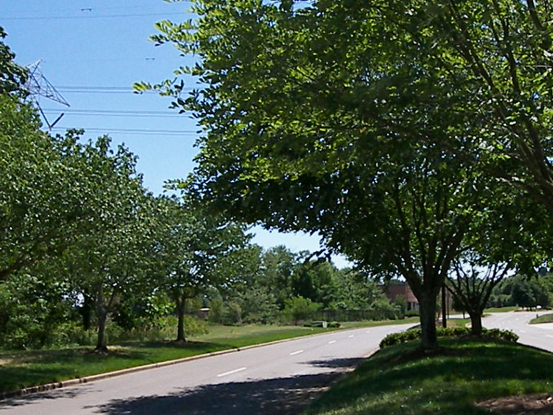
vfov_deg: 35.0
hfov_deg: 45.2
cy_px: 261
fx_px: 655
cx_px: 362
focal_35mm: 41
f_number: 4.5
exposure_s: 1/3200
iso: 400
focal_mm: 6.6
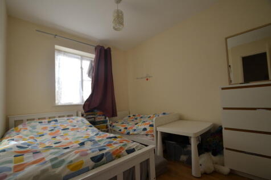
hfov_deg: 100.4
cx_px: 136
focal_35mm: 15
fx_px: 113
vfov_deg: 77.3
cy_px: 90
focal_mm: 10
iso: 250
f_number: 5.6
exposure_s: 1/125
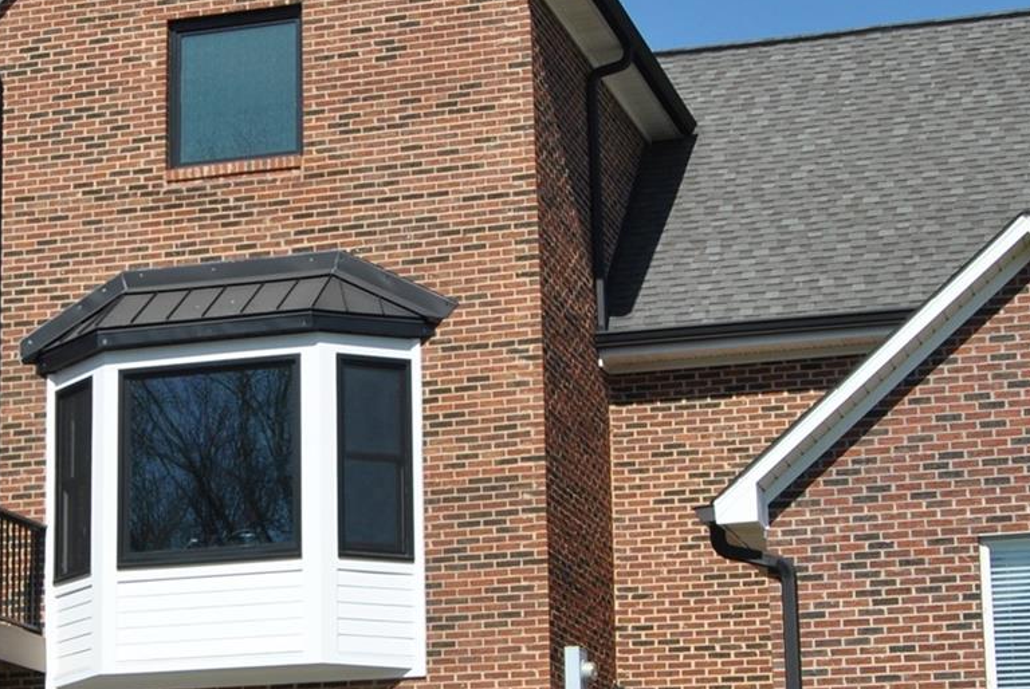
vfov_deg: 13.2
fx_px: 2979
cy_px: 387
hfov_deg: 19.5
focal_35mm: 104
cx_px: 244
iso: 100
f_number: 9
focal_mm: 26
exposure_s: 1/320
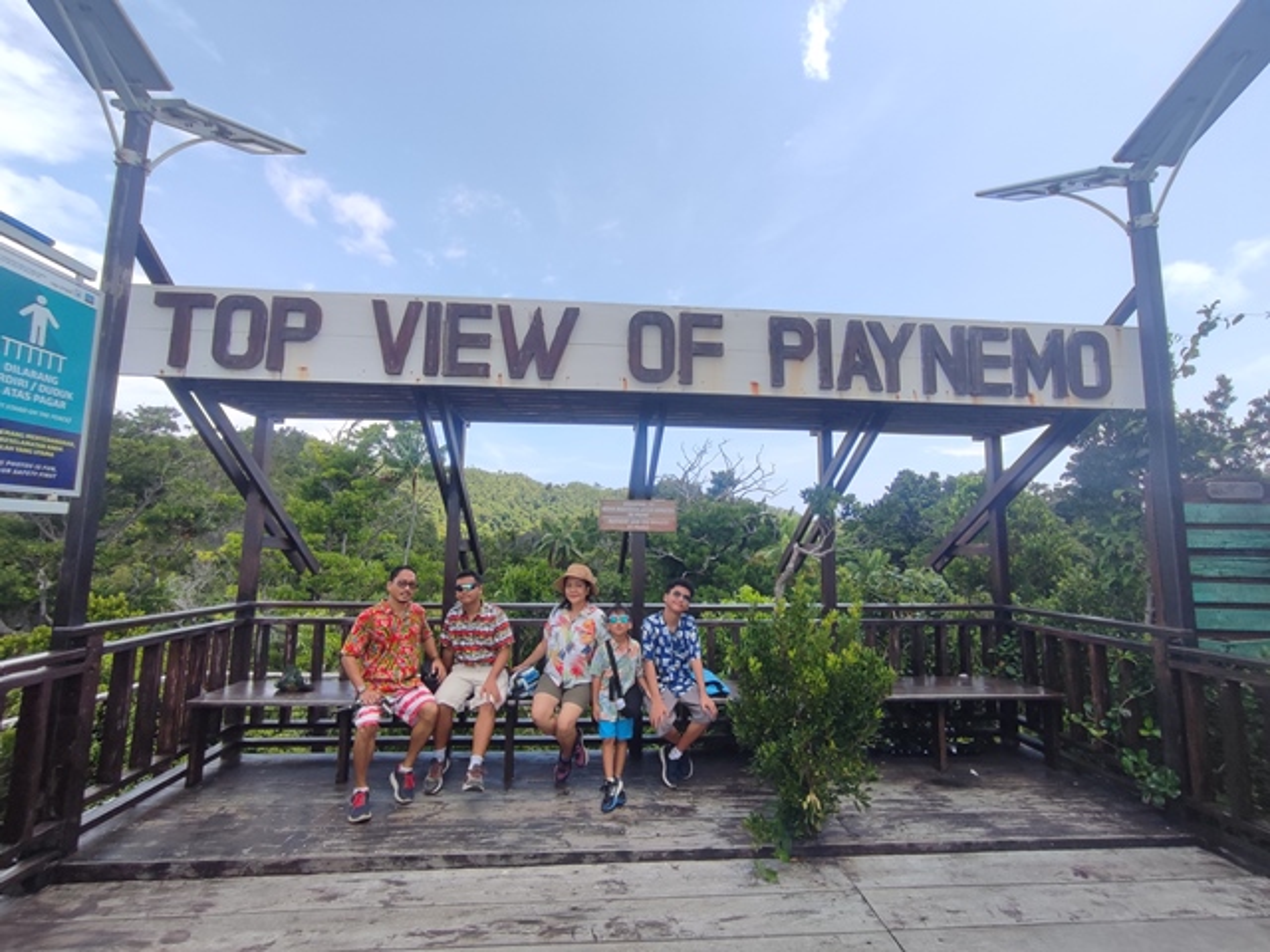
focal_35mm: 16
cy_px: 476
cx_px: 635
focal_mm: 1.65
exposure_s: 1/787
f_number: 2.2
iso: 50
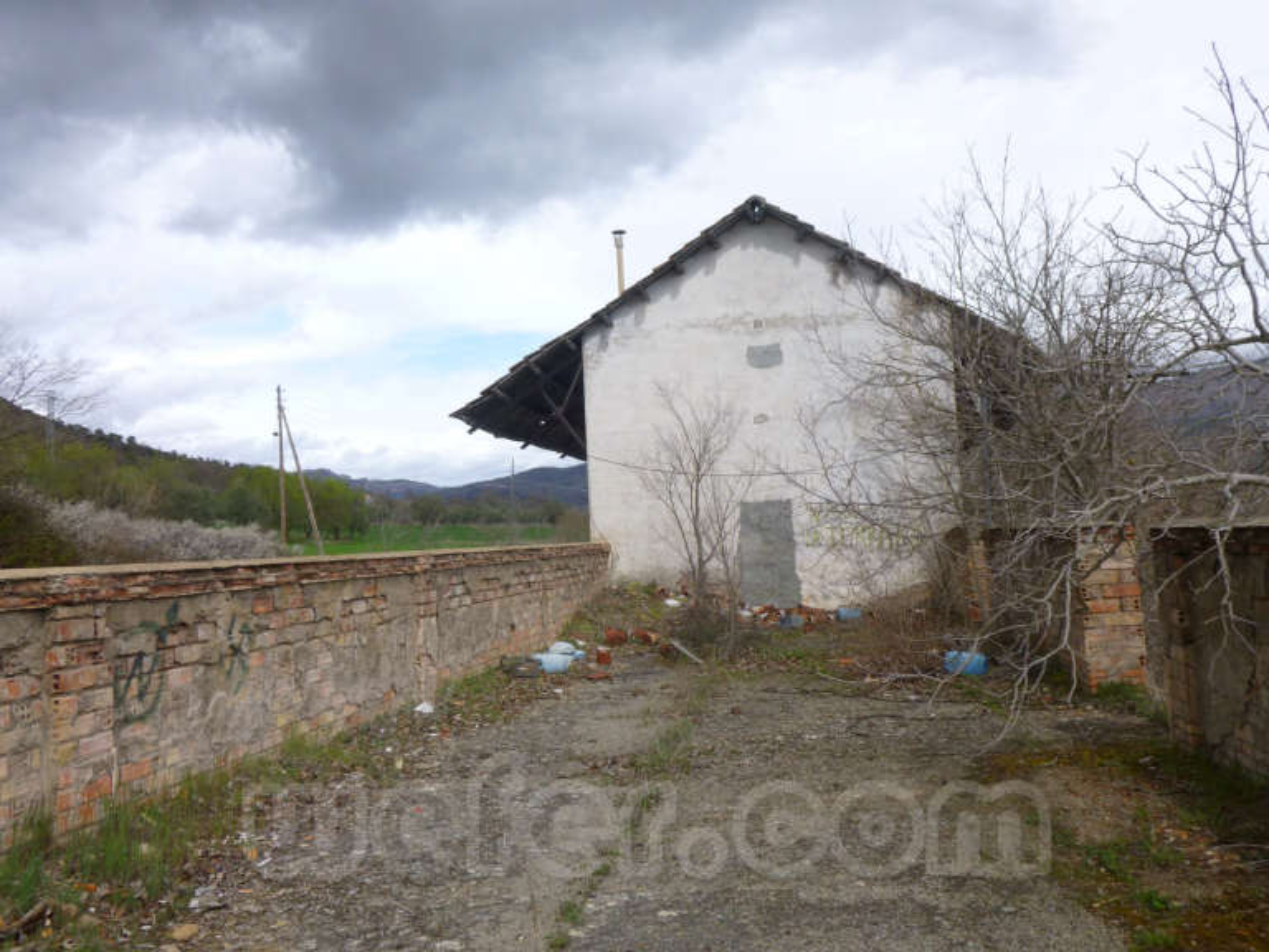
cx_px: 634
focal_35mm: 29
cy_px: 476
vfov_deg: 48.2
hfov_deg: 61.7
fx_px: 1063
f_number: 3.3
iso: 100
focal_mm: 5.2
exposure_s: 1/500
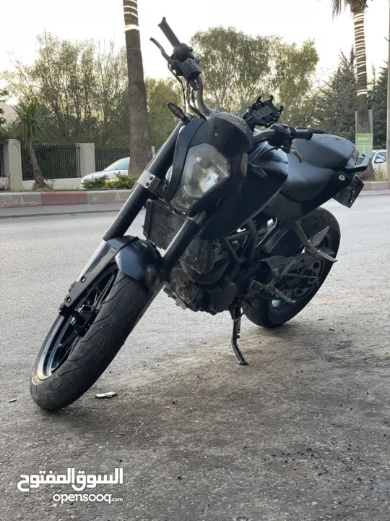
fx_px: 781
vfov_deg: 36.8
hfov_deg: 28.0
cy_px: 260
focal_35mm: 52
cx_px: 195
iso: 64
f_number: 2
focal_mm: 6
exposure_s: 1/100
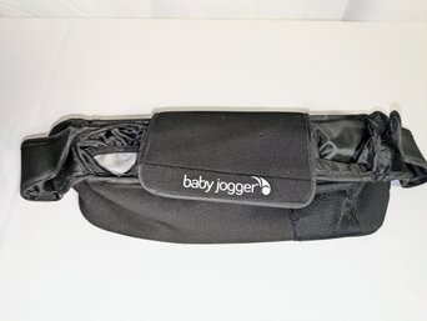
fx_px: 309
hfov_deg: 69.4
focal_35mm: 25
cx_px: 214
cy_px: 160
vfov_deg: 54.9
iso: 289
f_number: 1.89
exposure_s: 1/40
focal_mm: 5.43
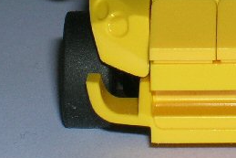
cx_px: 215
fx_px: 2086
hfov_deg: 6.5
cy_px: -16
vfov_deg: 4.3
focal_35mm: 318
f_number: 8.2
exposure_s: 1/60.1
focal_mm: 17.1
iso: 50
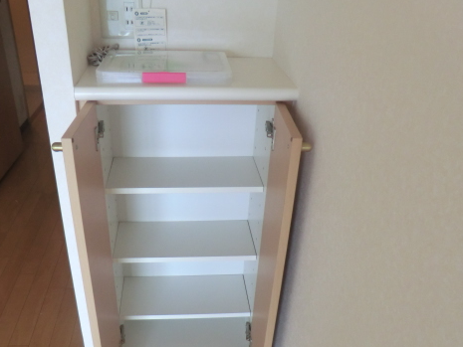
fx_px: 441
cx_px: 214
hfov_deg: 55.3
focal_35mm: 33
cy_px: 234
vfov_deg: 42.3
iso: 200
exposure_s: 1/60
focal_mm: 4.3
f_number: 3.2
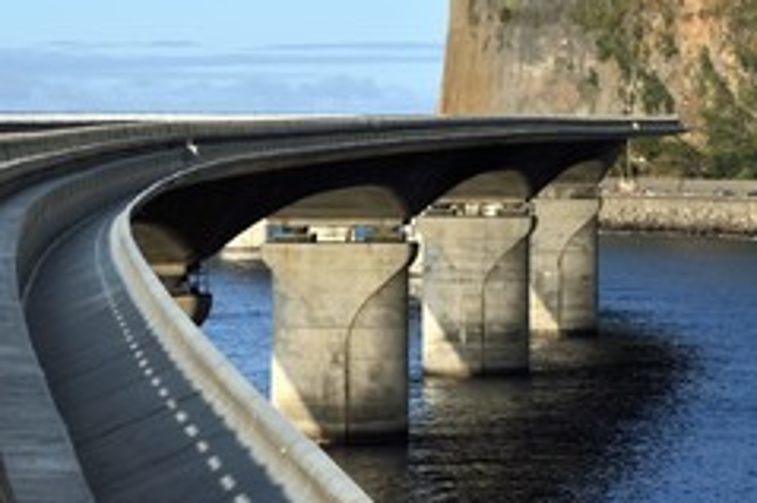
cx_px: 363
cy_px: 133
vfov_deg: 4.9
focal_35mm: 282
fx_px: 5926
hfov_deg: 7.3
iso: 200
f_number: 16
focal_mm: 160
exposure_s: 1/250
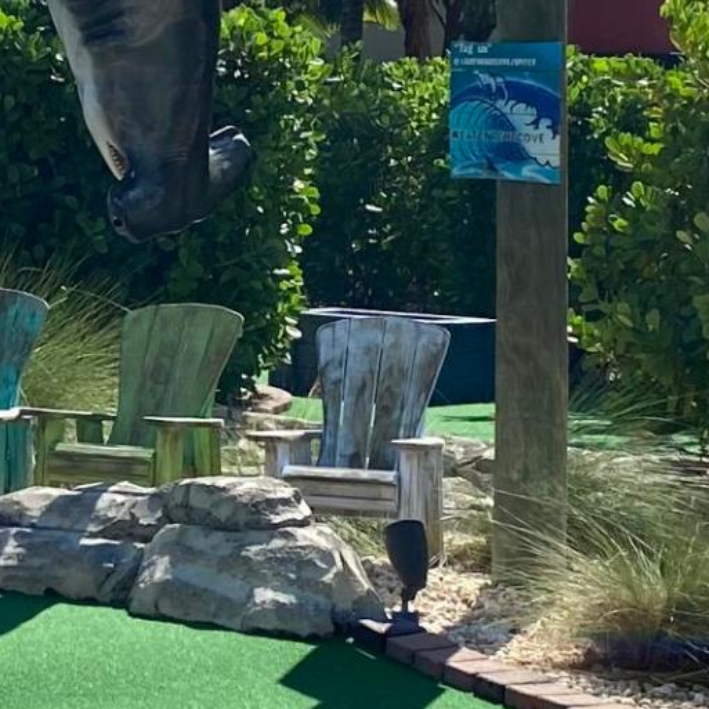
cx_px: 178
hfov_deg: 13.5
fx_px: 2989
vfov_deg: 13.5
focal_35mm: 129
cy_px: 188
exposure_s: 1/2141
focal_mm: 4.25
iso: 32
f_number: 1.8
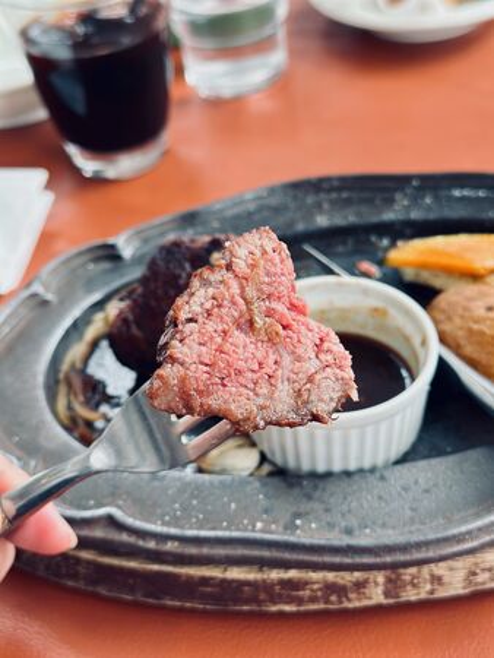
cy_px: 329
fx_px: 912
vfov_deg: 39.6
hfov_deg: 30.3
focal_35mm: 48
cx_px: 247
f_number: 1.78
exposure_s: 1/119
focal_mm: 6.86
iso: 125
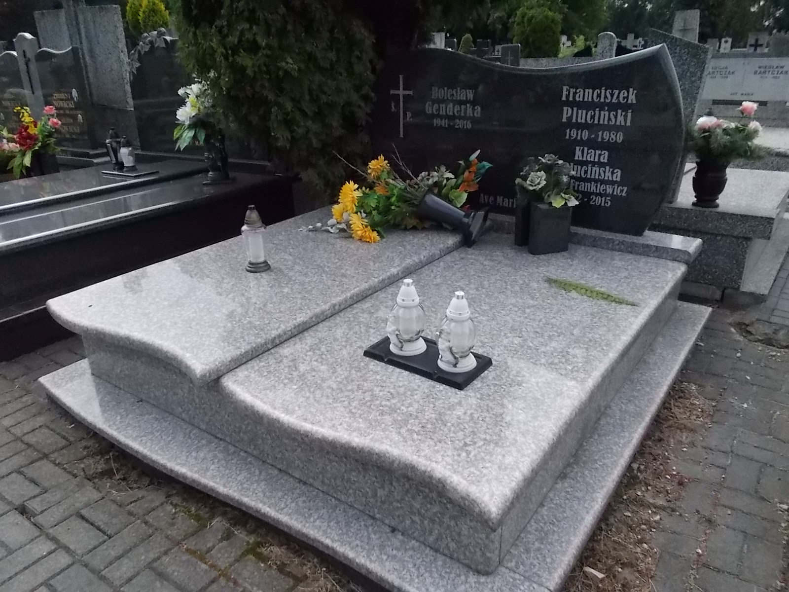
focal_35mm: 26
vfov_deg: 53.1
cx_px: 394
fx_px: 593
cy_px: 296
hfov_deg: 67.3
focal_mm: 4.6
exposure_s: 1/500
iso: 400
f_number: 8
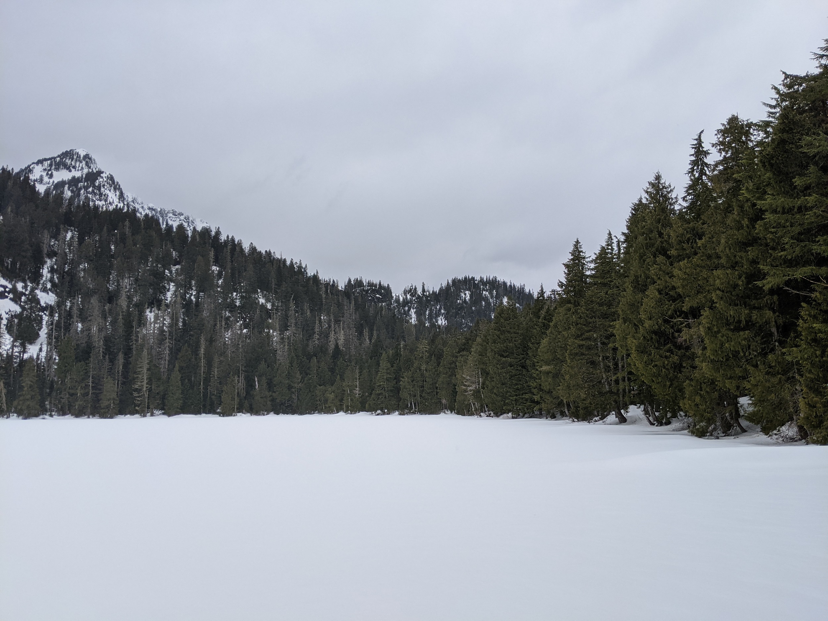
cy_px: 310
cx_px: 414
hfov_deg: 65.3
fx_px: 646
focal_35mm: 27
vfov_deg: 51.4
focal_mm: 4.44
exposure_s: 1/1805
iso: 86
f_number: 1.8
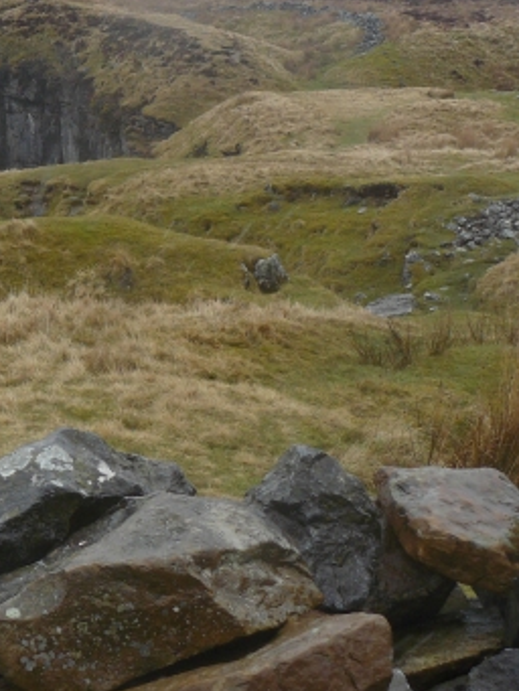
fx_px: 1618
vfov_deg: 23.8
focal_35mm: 81
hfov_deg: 17.2
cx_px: -152
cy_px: 140
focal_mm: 6
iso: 100
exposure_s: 1/250
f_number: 4
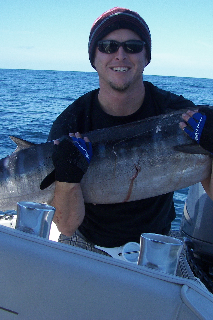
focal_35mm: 50
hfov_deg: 27.0
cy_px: 160
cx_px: 119
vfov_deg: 39.6
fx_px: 444
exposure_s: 1/800
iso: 64
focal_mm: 6
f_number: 2.8
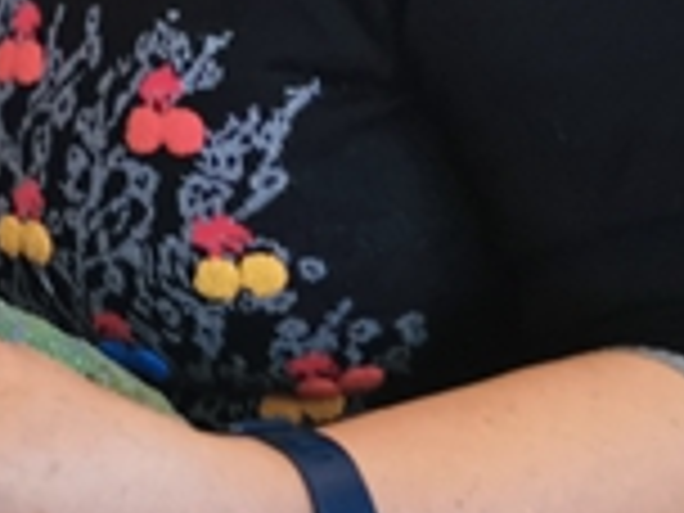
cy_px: -124
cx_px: -266
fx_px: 2450
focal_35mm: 124
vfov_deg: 11.7
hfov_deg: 15.0
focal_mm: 5.58
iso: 400
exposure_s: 1/50
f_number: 1.8
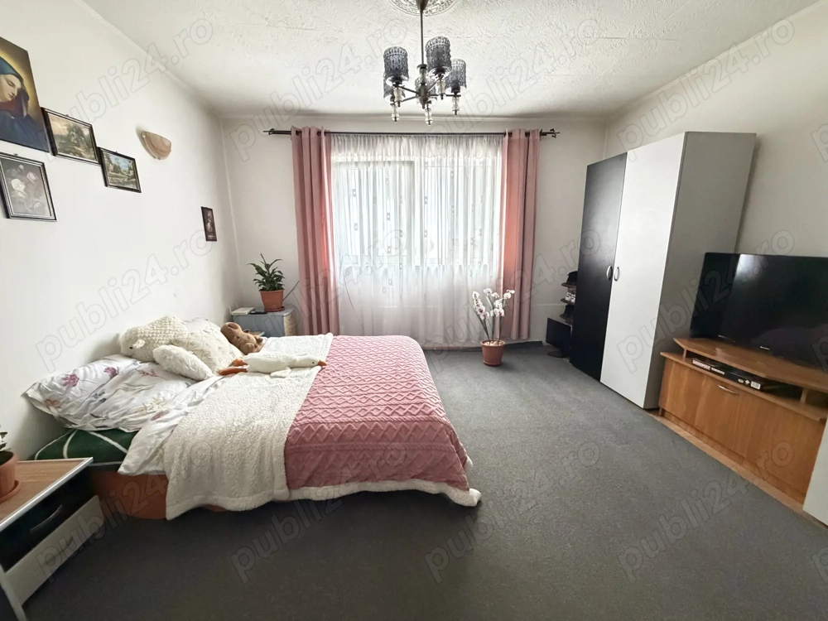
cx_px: 414
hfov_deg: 102.1
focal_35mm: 14
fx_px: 335
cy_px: 310
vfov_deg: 85.7
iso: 1000
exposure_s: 1/60
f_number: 2.2
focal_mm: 2.22
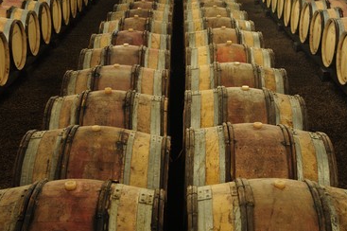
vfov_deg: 24.6
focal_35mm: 55
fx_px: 530
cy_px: 105
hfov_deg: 36.3
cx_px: 180
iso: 400
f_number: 10
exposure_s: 1.6
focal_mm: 48
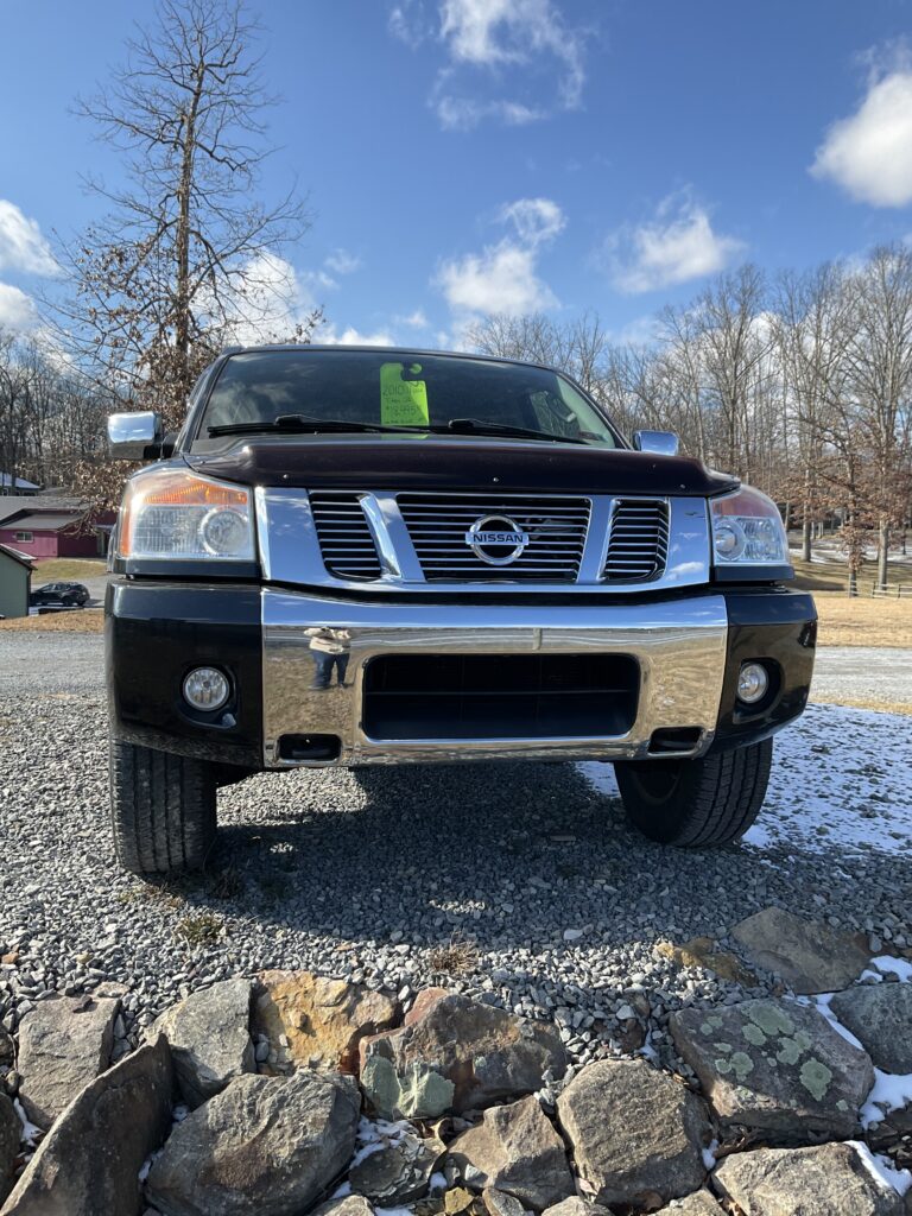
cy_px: 608
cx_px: 456
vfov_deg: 61.7
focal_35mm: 29
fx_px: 1019
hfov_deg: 48.2
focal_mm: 3
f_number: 1.8
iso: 16
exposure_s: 1/978
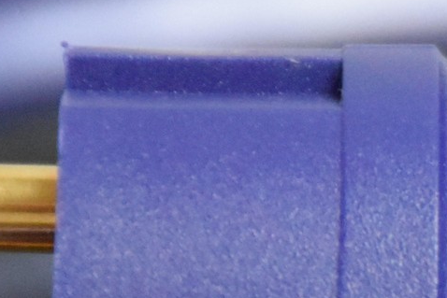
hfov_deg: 2.1
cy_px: 384
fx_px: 12159
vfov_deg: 1.4
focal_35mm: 979
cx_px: 691
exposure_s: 1/60
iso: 5600
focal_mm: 130
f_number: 5.6
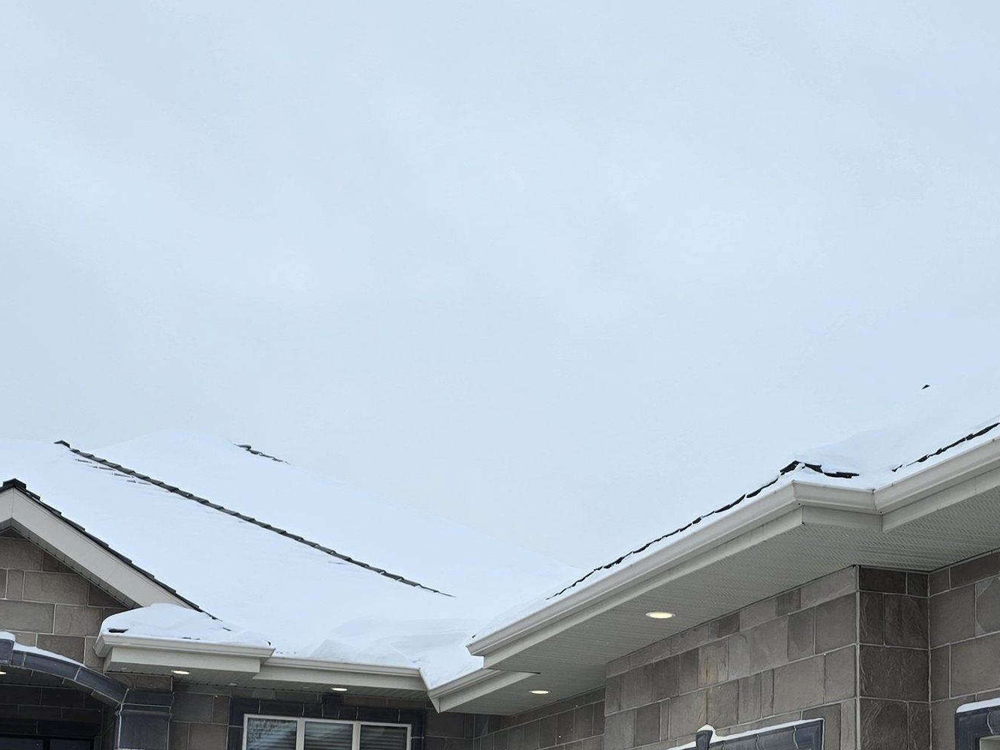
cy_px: 666
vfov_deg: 26.7
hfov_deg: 36.2
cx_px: 464
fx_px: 1531
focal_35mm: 53
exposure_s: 1/283
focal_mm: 6.3
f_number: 1.7
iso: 12
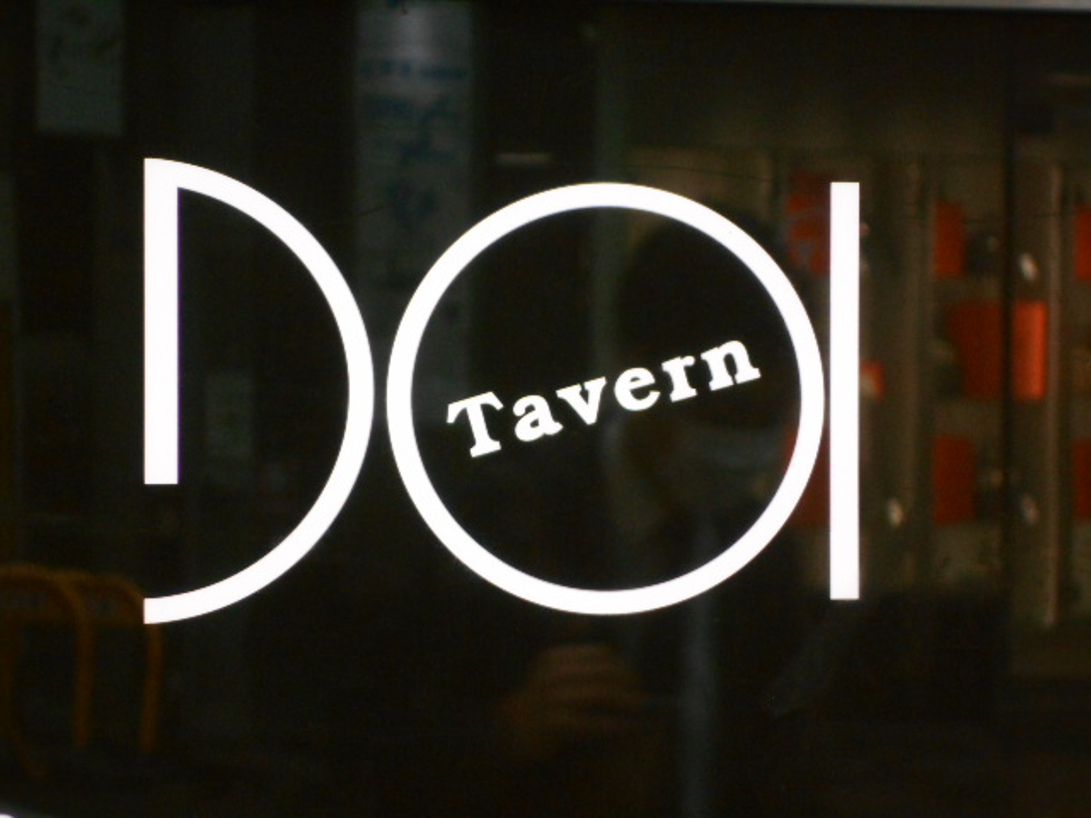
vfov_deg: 13.1
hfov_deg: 17.4
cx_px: 546
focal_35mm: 113
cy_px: 409
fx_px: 3561
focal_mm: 20.1
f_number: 6
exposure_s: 1/30
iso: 400
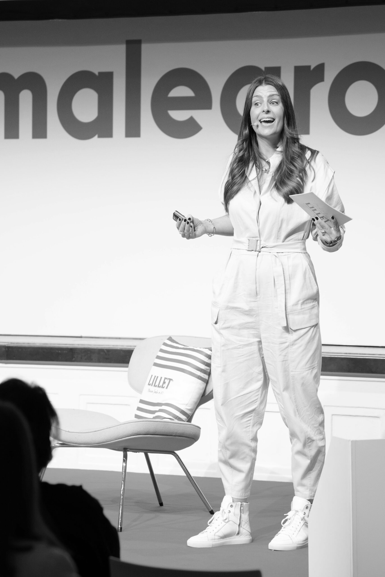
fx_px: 1796
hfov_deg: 12.2
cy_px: 288
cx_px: 192
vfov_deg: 18.3
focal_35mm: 112
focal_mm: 75
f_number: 2.8
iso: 800
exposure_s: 1/200
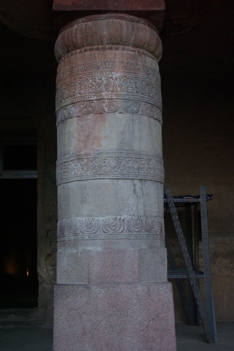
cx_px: 117
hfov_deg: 25.8
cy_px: 176
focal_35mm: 52
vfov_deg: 37.9
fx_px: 512
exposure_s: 1/45
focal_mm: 35
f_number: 4.5
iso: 400
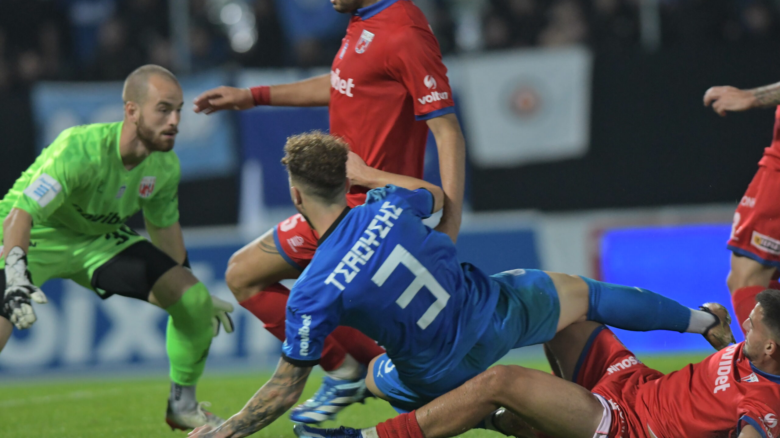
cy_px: 215
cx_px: 390
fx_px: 9762
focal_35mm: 472
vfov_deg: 2.6
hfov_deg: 4.6
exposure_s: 1/640
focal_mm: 300
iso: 3200
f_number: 2.8
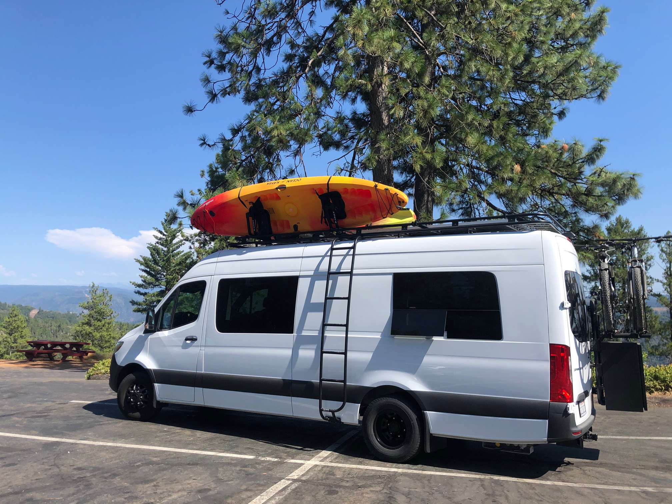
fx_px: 544
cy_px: 252
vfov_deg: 49.7
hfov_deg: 63.4
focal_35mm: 28
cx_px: 336
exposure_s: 1/1567
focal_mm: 4
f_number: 1.8
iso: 20
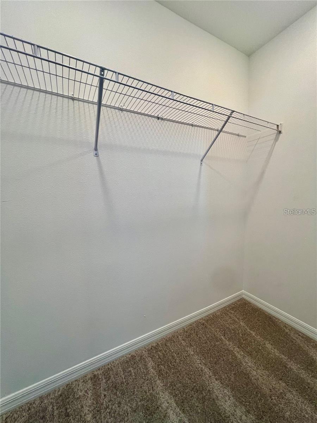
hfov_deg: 89.9
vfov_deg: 106.2
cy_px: 212
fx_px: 159
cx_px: 158
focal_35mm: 13
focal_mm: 1.57
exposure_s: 1/120
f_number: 1.8
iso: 64
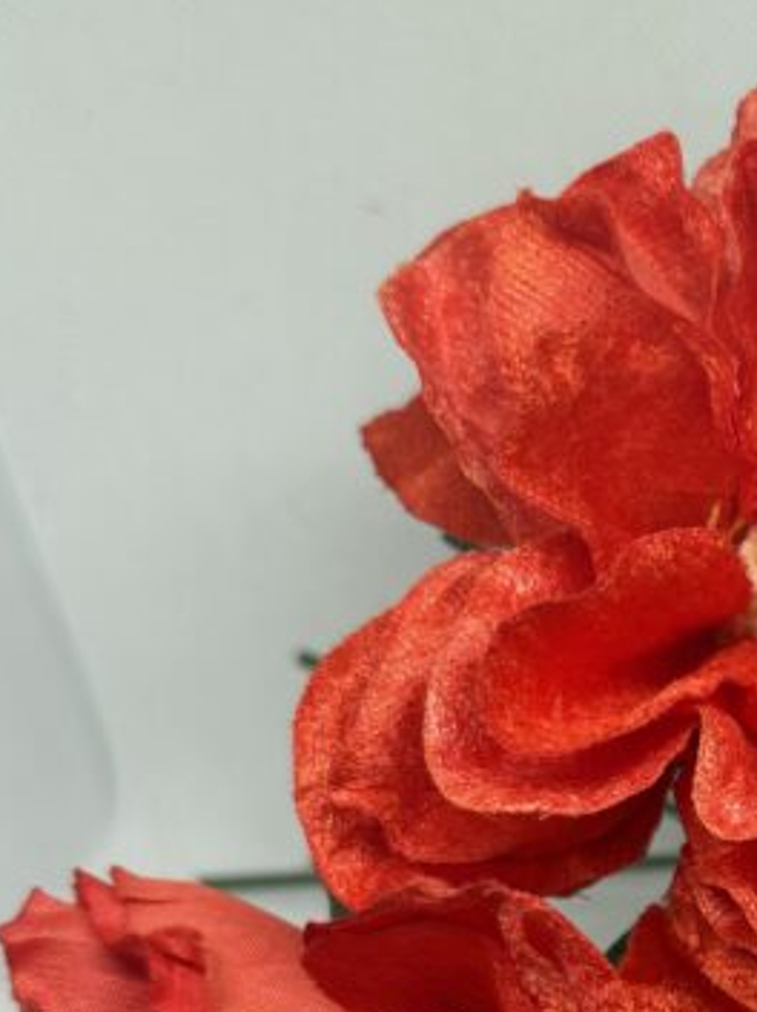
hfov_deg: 23.3
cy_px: 980
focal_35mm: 59
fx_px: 1723
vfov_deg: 30.7
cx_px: 826
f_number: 1.6
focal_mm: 5.96
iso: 32
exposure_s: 1/121
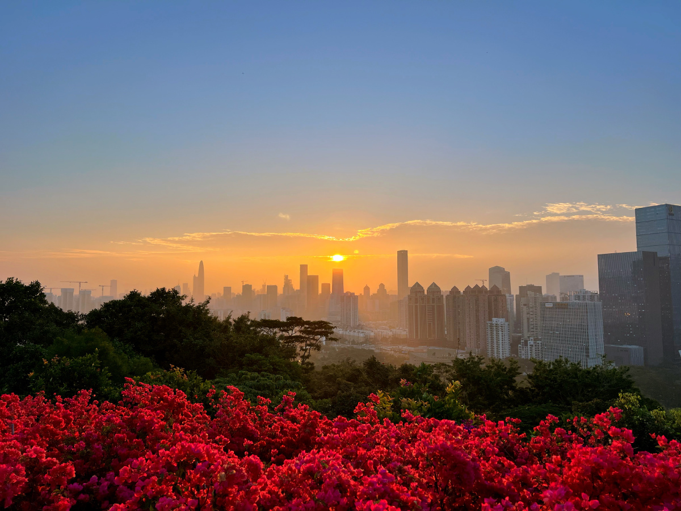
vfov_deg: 53.1
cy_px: 256
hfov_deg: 67.3
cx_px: 340
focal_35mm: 26
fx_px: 511
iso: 50
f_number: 1.5
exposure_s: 1/2165
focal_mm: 5.7
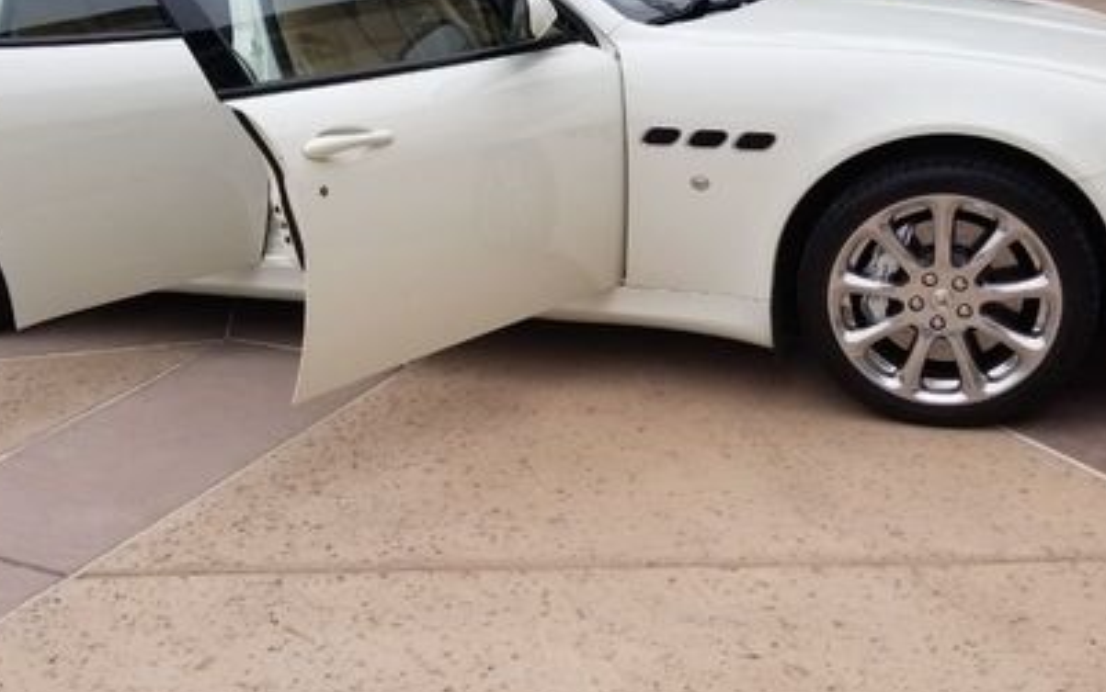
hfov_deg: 45.2
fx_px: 1327
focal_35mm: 44
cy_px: 314
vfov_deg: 29.2
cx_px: 488
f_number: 1.7
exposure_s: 1/1504
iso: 50
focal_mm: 4.3
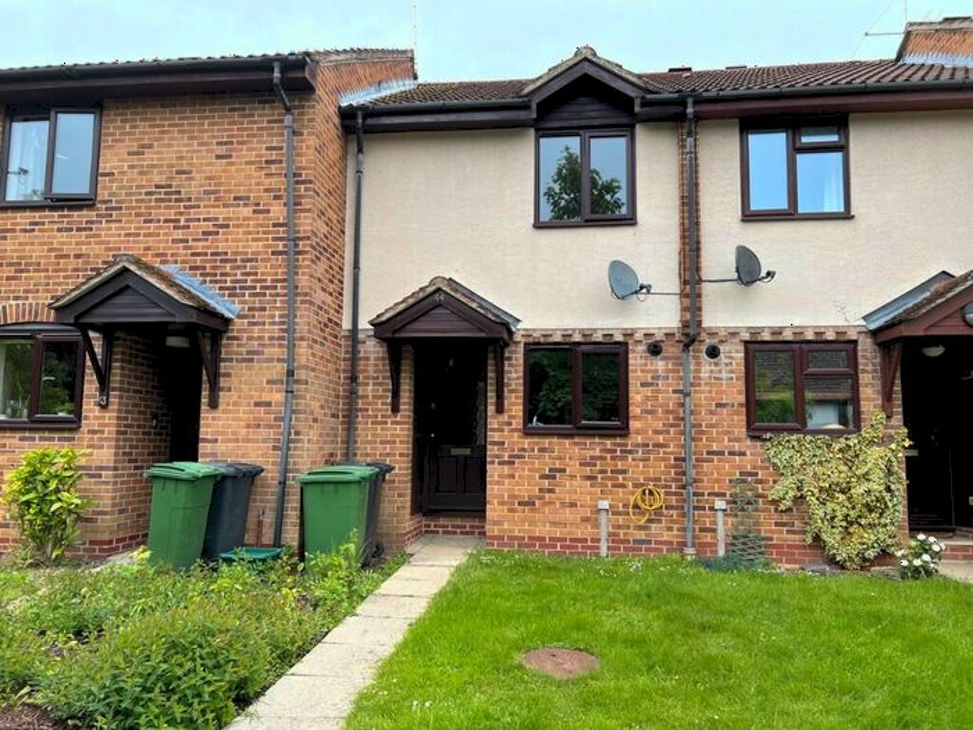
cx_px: 486
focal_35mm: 26
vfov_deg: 53.1
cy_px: 365
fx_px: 731
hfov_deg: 67.3
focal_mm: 5.7
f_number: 1.5
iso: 50
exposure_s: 1/499
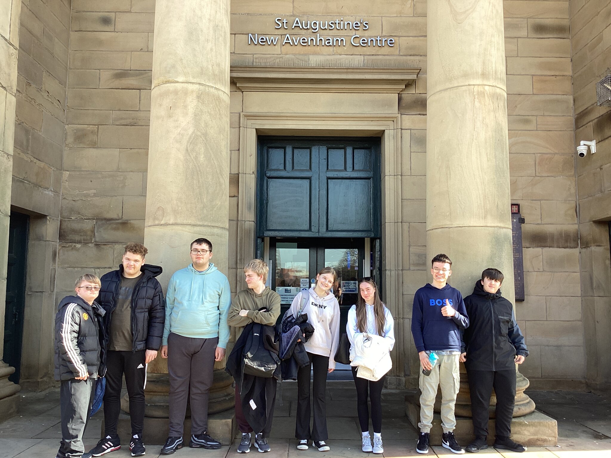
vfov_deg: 45.4
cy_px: 229
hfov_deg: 58.4
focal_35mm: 31
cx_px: 306
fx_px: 547
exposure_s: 1/121
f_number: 2.4
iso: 25
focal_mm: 3.3
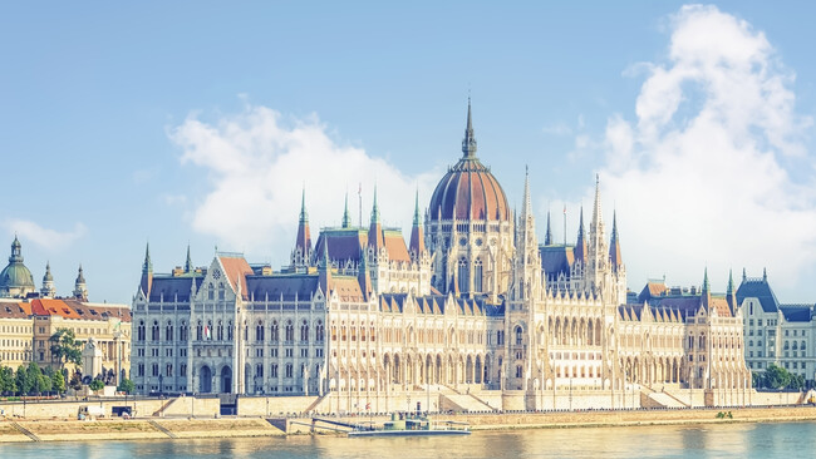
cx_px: 461
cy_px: 263
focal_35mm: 127
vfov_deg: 9.6
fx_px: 2749
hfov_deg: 16.9
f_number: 7.1
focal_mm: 105
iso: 64
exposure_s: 1/200
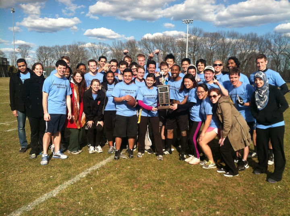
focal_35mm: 35
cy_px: 108
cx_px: 145
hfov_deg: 52.7
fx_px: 293
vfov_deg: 40.6
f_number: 2.8
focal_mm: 3.85
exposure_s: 1/1112
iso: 80
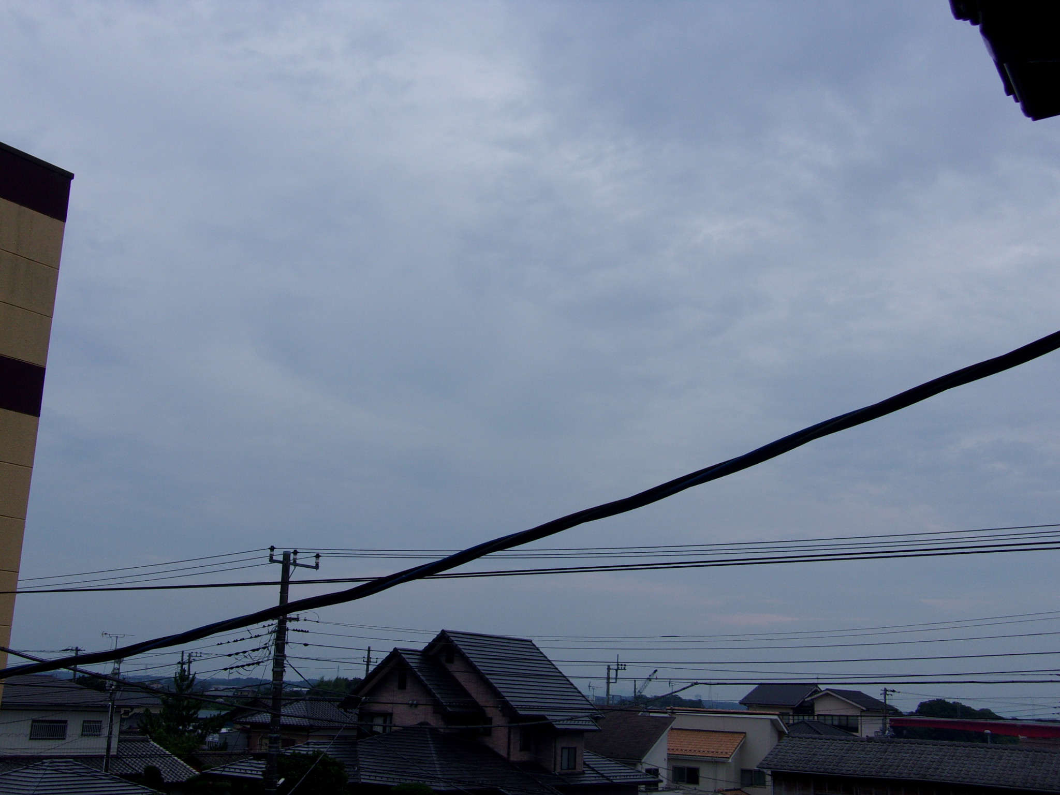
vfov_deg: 34.3
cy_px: 398
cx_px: 530
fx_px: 1286
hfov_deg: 44.8
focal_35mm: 42
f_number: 13.1
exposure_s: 1/75
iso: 80
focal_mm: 7.6
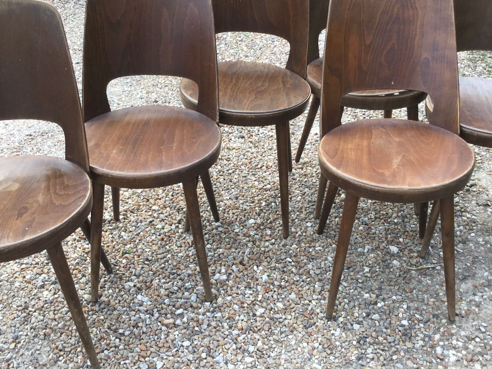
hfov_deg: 39.7
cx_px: 246
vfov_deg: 30.3
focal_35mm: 48
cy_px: 194
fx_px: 682
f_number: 2.4
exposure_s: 1/100
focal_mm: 3.3
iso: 40
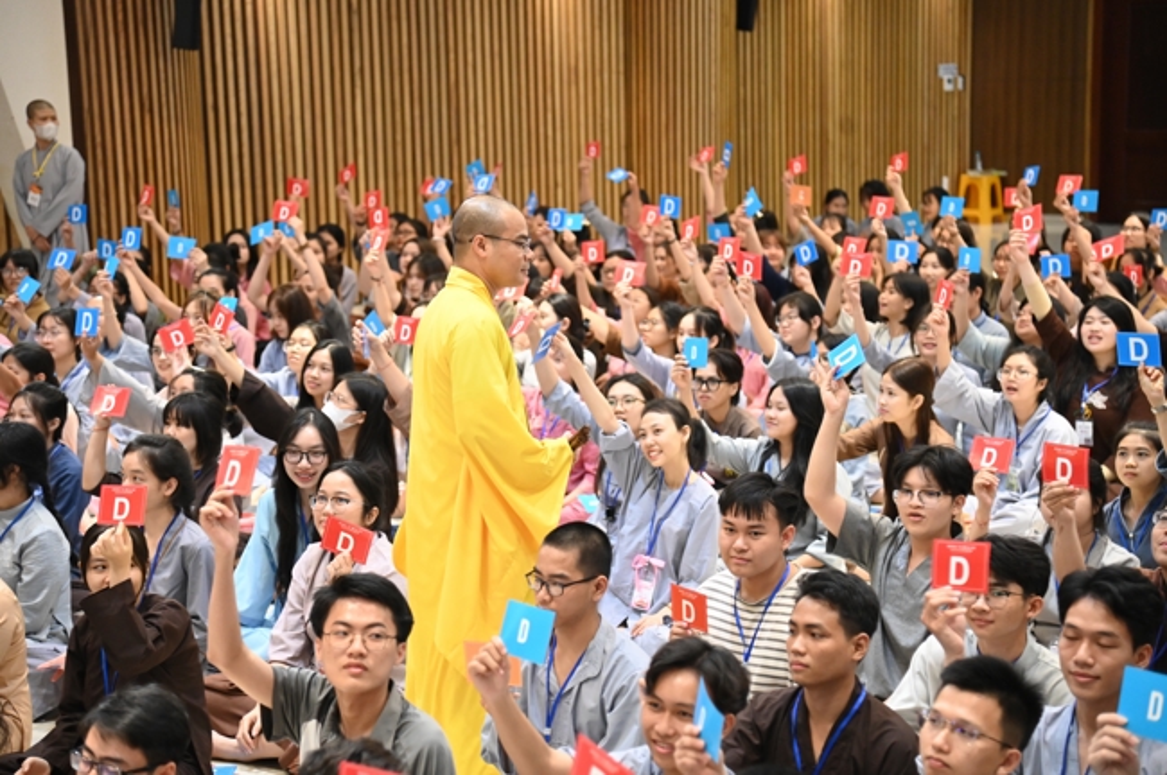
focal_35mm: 92
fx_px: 2979
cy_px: 388
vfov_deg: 14.8
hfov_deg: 22.2
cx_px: 584
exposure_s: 1/160
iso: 5000
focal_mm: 92
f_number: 4
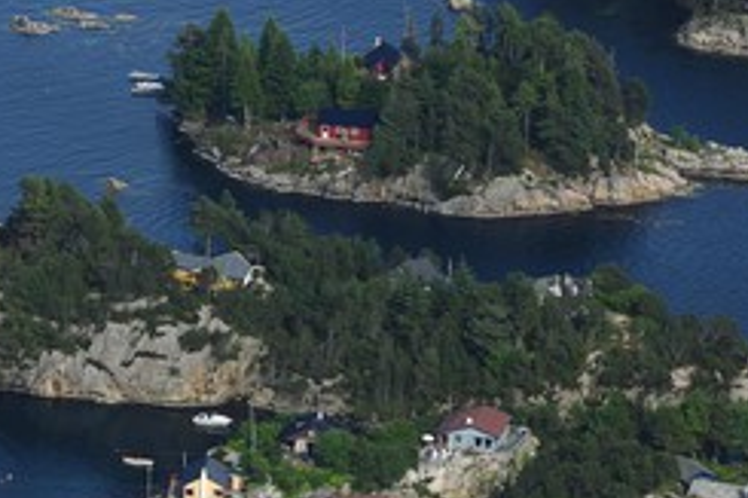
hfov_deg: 5.3
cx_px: 212
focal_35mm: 386
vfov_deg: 3.6
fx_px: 8015
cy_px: 205
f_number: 4
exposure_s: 1/640
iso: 100
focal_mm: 150
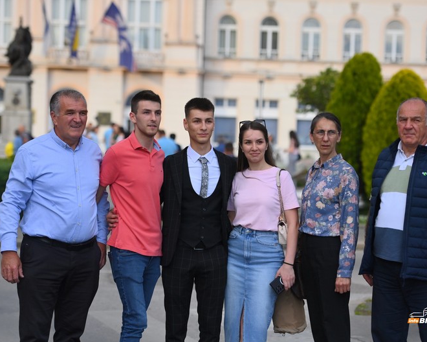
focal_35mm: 116
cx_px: 221
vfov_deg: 13.3
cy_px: 172
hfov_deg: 16.6
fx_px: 1466
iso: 1000
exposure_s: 1/6400
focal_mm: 102
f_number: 2.8
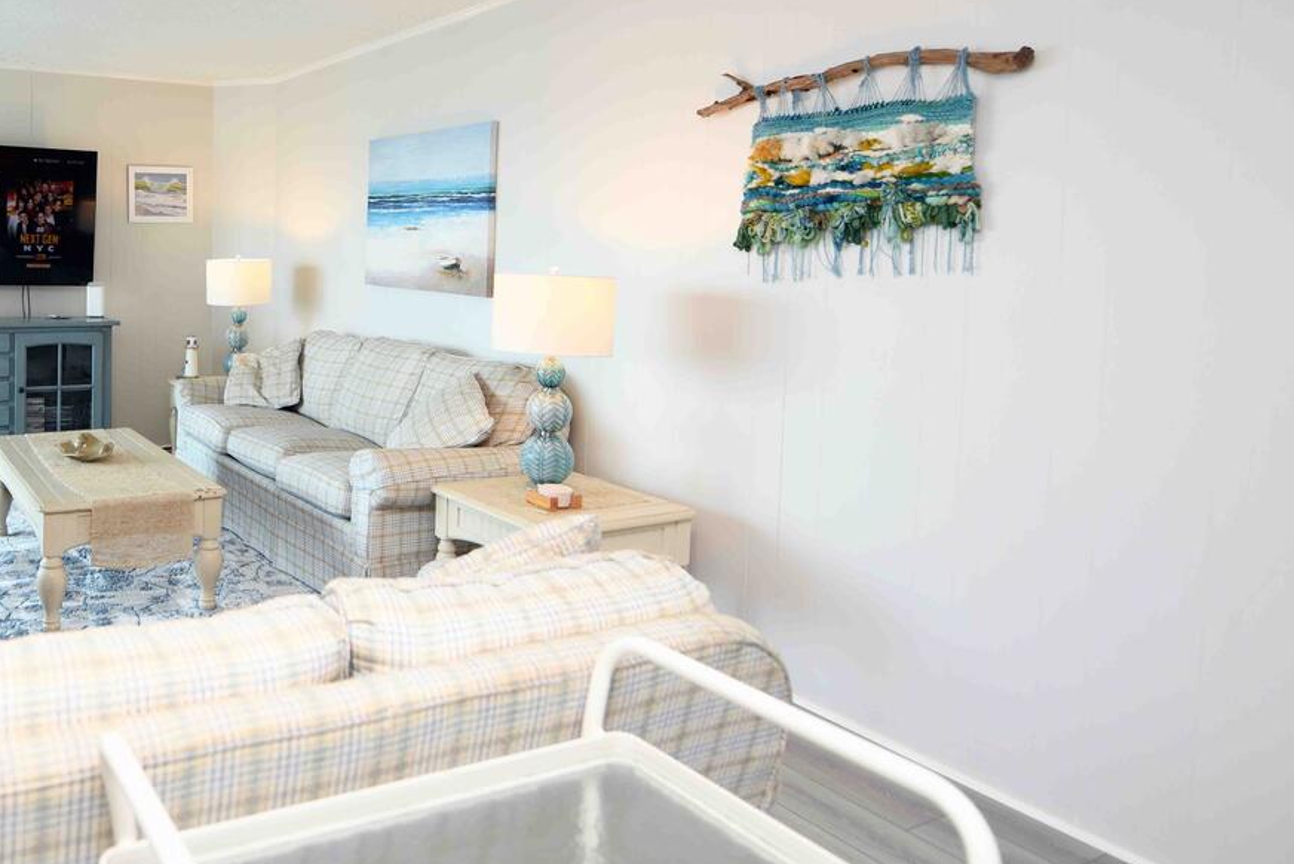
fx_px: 935
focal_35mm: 26
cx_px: 243
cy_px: 294
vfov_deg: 48.8
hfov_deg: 62.9
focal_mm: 14
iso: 125
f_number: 2.8
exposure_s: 1/80
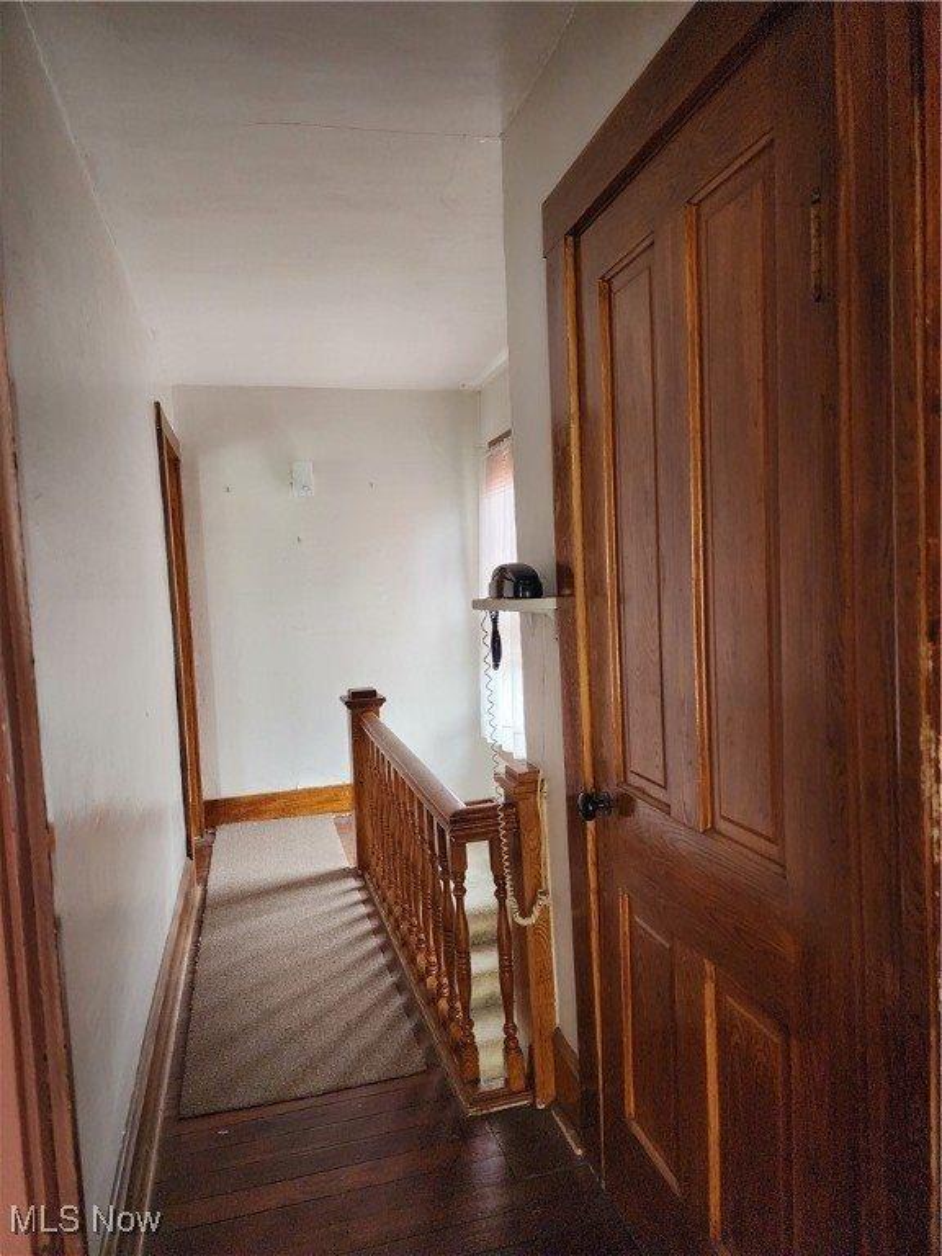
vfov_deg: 73.9
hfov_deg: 58.9
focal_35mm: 23
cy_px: 628
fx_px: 835
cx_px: 471
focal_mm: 6.4
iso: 640
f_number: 1.8
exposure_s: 1/120
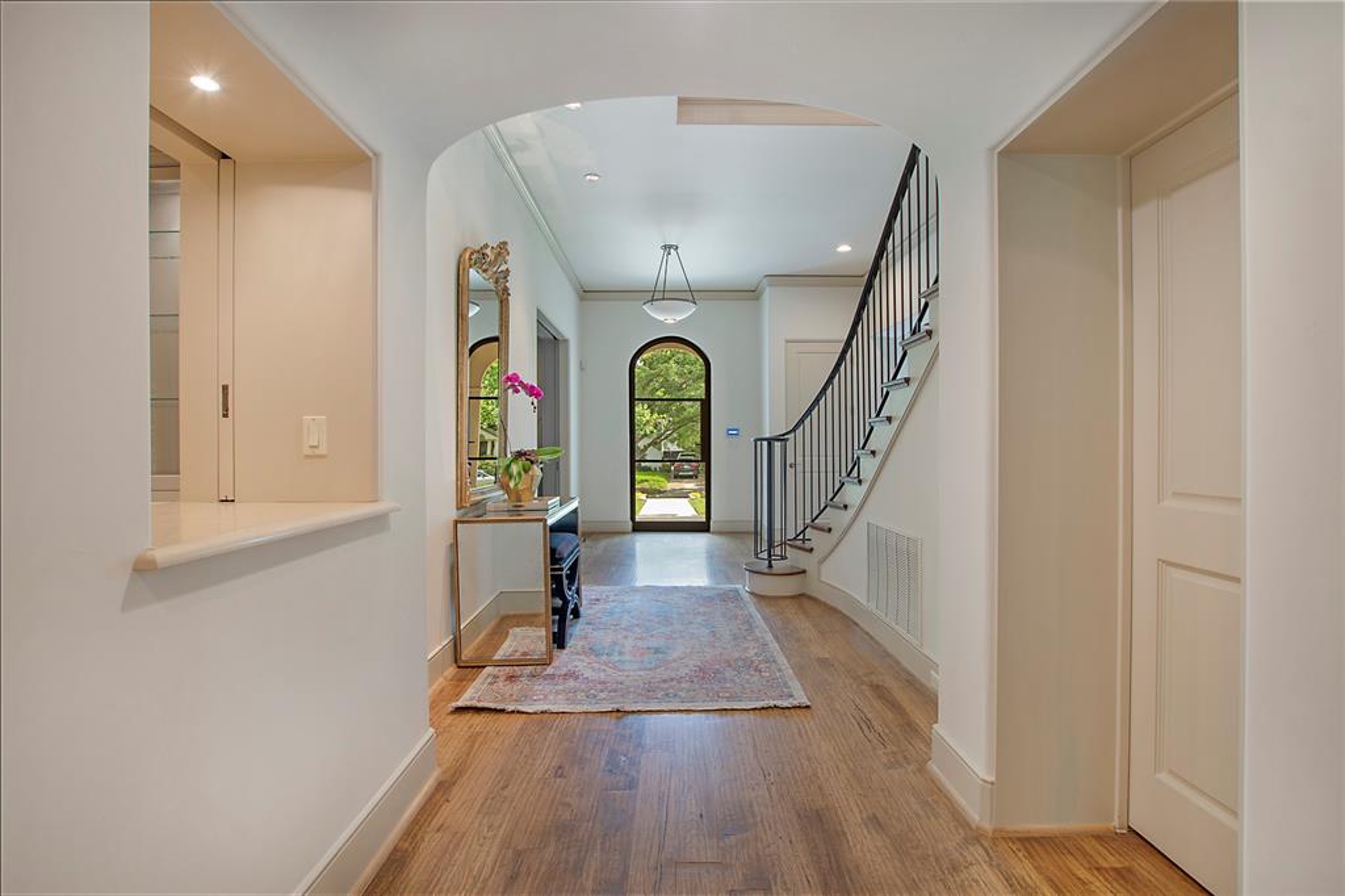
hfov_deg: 100.4
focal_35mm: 15
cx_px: 672
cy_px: 448
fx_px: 560
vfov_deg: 77.3
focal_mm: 10
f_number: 7.1
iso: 100
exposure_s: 1/40
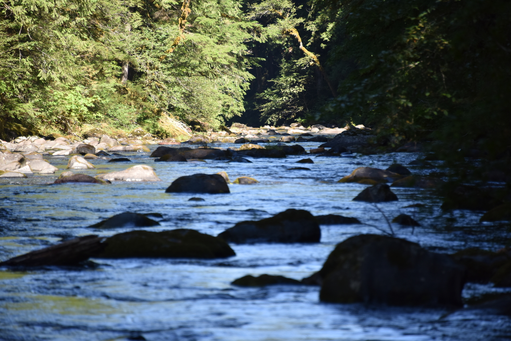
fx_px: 3563
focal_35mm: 251
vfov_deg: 5.5
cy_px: 171
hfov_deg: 8.2
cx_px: 255
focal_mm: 250
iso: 400
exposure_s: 1/500
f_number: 5.6
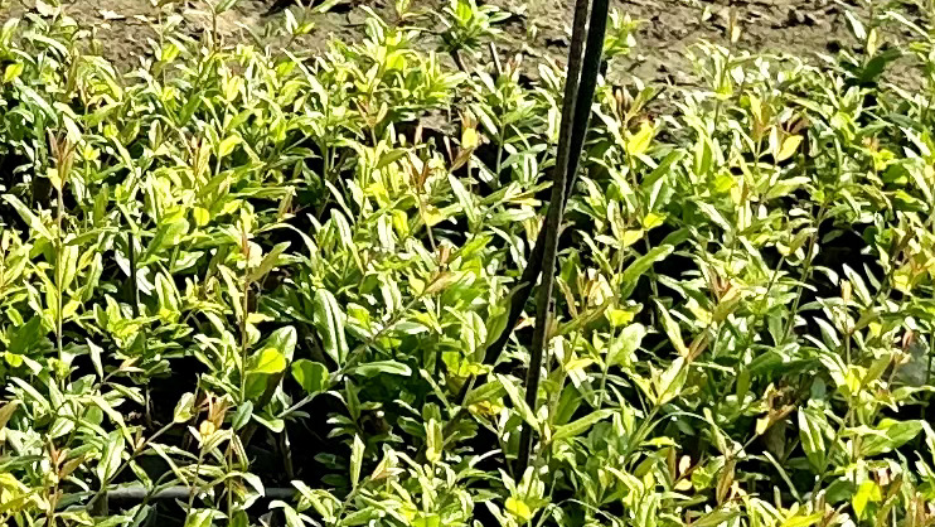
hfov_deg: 14.4
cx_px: -350
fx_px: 3522
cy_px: -115
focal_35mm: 142
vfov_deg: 8.5
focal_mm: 6.86
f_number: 1.78
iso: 80
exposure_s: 1/2591
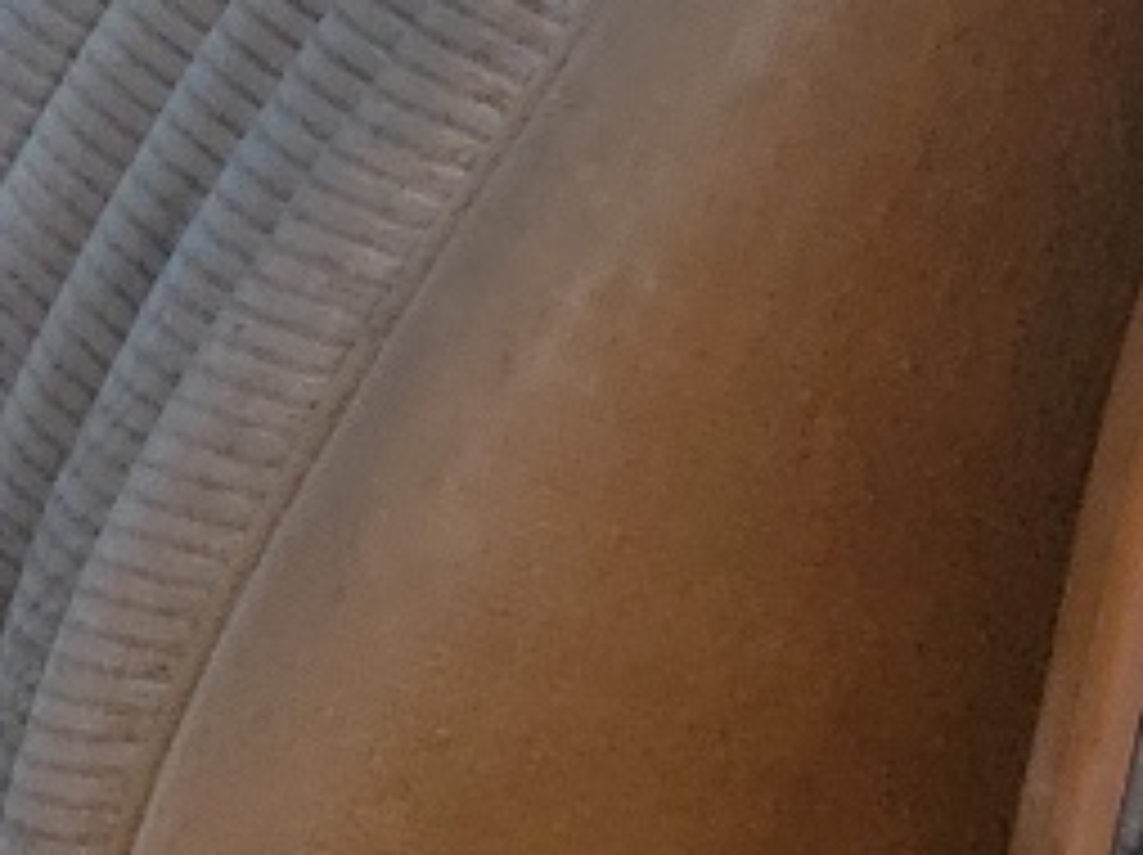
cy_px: -140
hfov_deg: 10.0
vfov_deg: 8.9
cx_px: -1940
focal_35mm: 164
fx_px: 5410
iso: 50
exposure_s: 1/625
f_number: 1.5
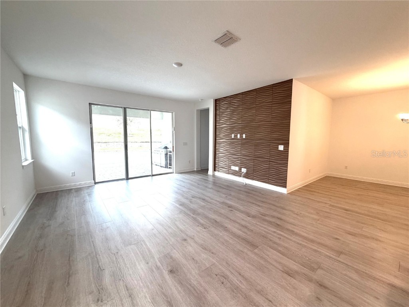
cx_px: 204
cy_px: 154
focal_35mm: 14
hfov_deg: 102.1
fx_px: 165
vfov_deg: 85.7
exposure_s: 1/120
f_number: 2.2
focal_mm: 2.22
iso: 160
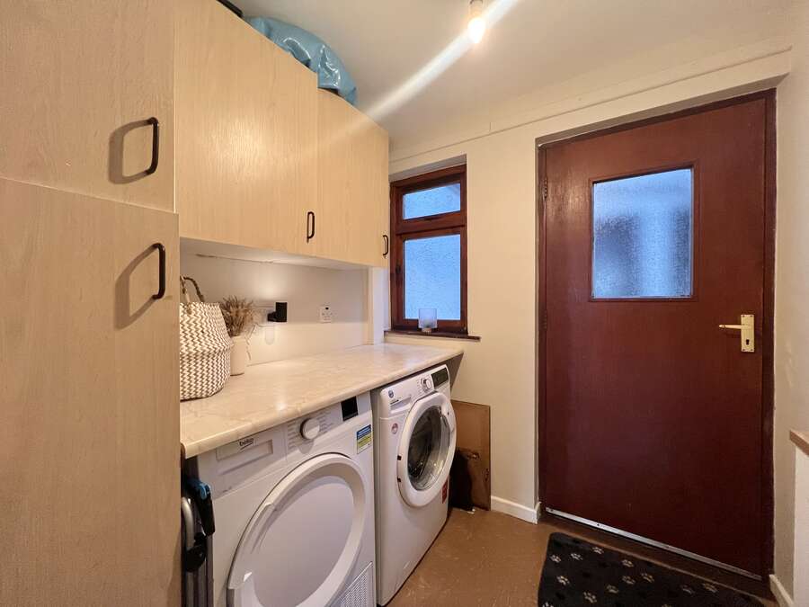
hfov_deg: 106.2
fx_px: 304
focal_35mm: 13
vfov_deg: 89.9
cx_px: 404
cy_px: 304
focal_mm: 1.57
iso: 320
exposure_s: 1/60
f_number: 1.8
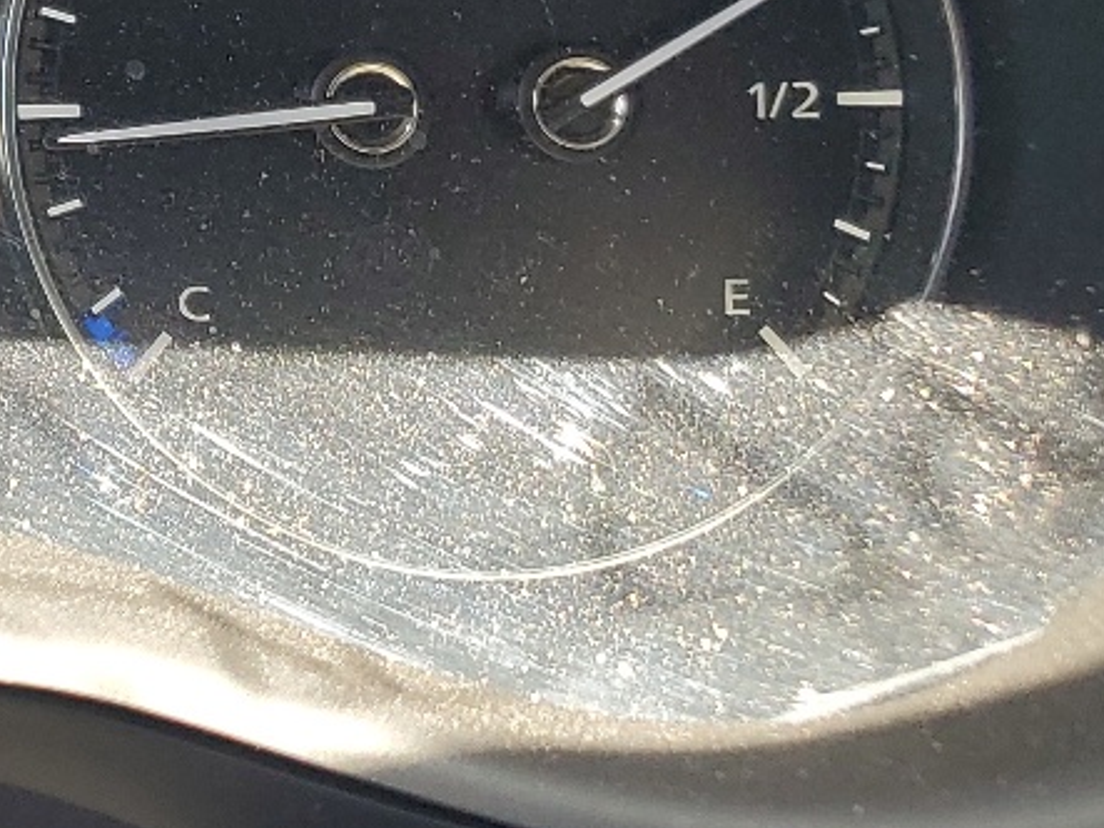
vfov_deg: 15.3
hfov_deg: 17.8
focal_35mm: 94
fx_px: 2997
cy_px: -72
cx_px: -723
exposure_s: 1/133
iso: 50
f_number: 1.5
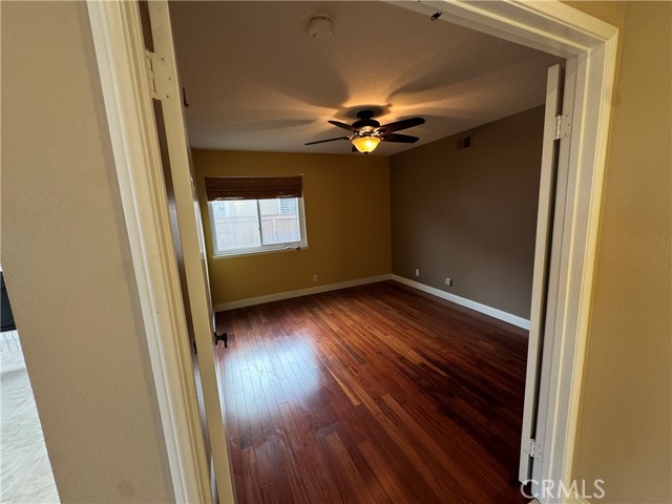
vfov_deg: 85.7
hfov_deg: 102.1
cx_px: 336
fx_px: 272
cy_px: 252
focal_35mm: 14
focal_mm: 2.22
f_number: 2.2
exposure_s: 1/60
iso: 160
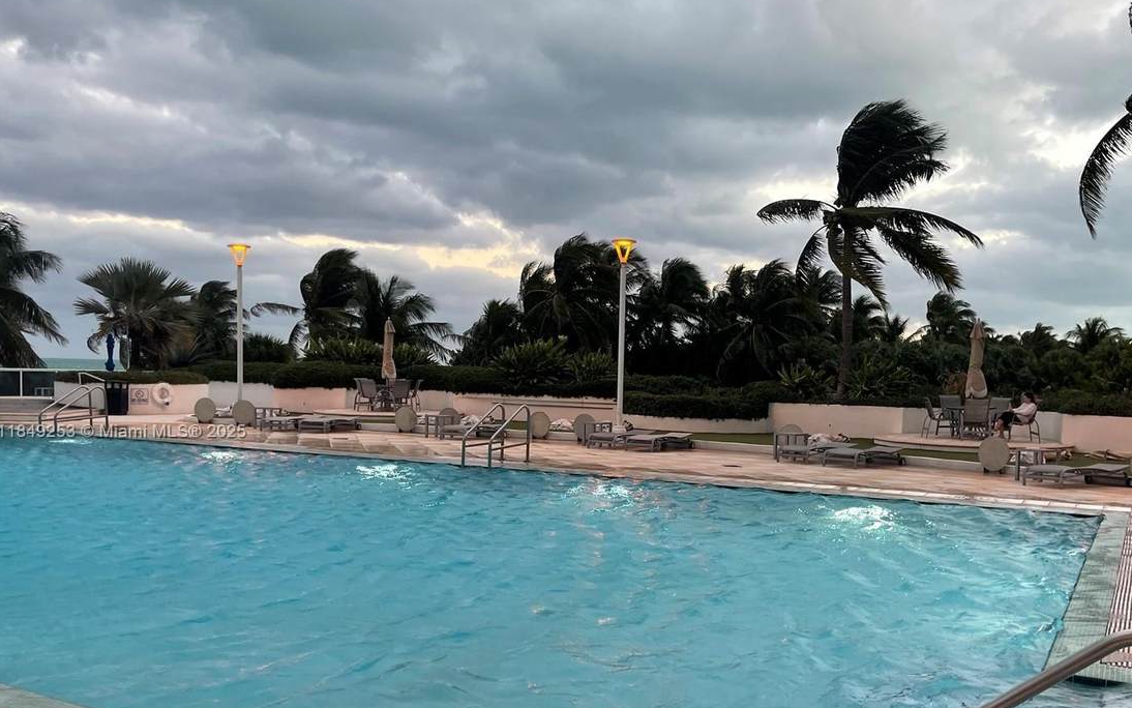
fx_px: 956
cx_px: 644
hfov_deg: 61.0
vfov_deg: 40.4
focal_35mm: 31
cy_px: 433
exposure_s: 1/120
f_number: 1.6
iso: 100
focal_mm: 5.1
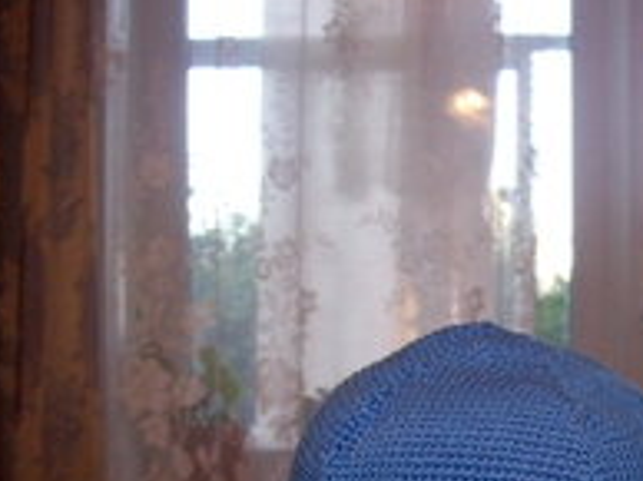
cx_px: 484
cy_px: 498
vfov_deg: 18.1
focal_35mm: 79
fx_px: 1466
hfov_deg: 24.5
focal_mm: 5.6
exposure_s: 1/60
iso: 125
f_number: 2.7
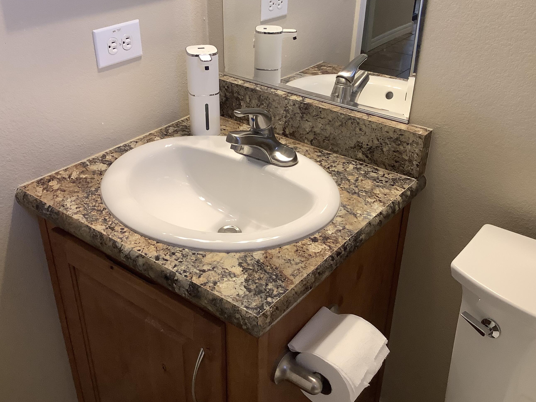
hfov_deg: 51.3
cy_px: 198
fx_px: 558
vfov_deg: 39.7
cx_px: 255
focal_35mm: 36
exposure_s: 1/50
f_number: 2.4
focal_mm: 3.3
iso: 100
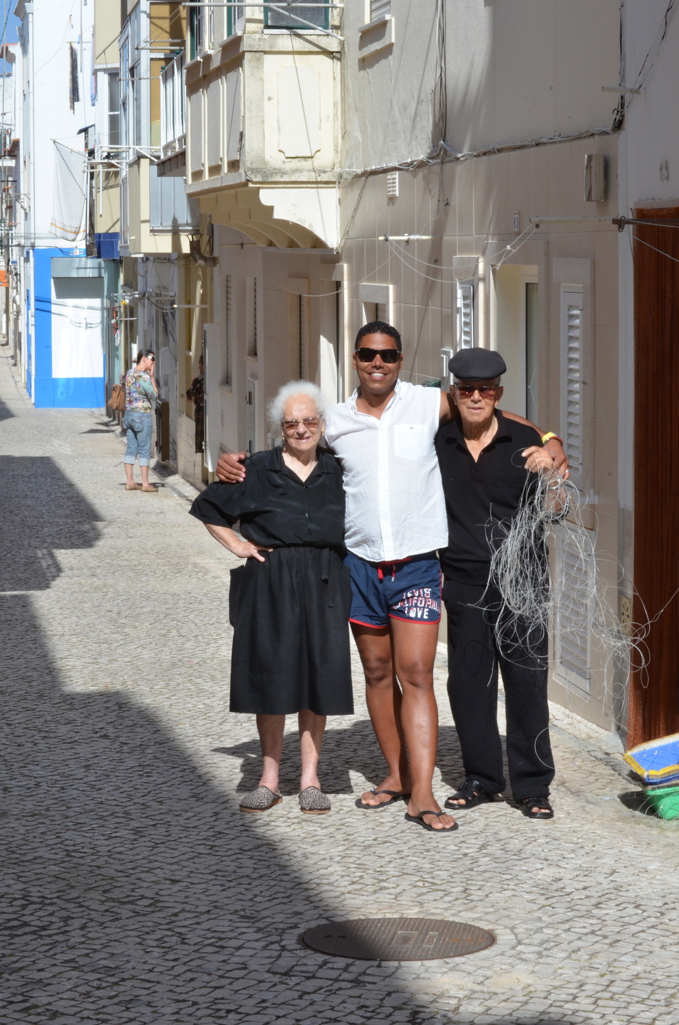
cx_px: 340
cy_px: 512
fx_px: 2344
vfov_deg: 24.7
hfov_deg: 16.5
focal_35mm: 82
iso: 400
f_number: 4
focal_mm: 55
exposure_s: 1/60
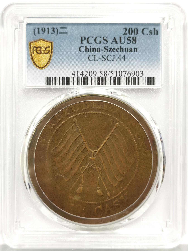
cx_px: 94
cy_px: 126
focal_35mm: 54
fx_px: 391
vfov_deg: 35.5
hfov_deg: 27.0
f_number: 16
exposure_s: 1/100
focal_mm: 5.56
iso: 200
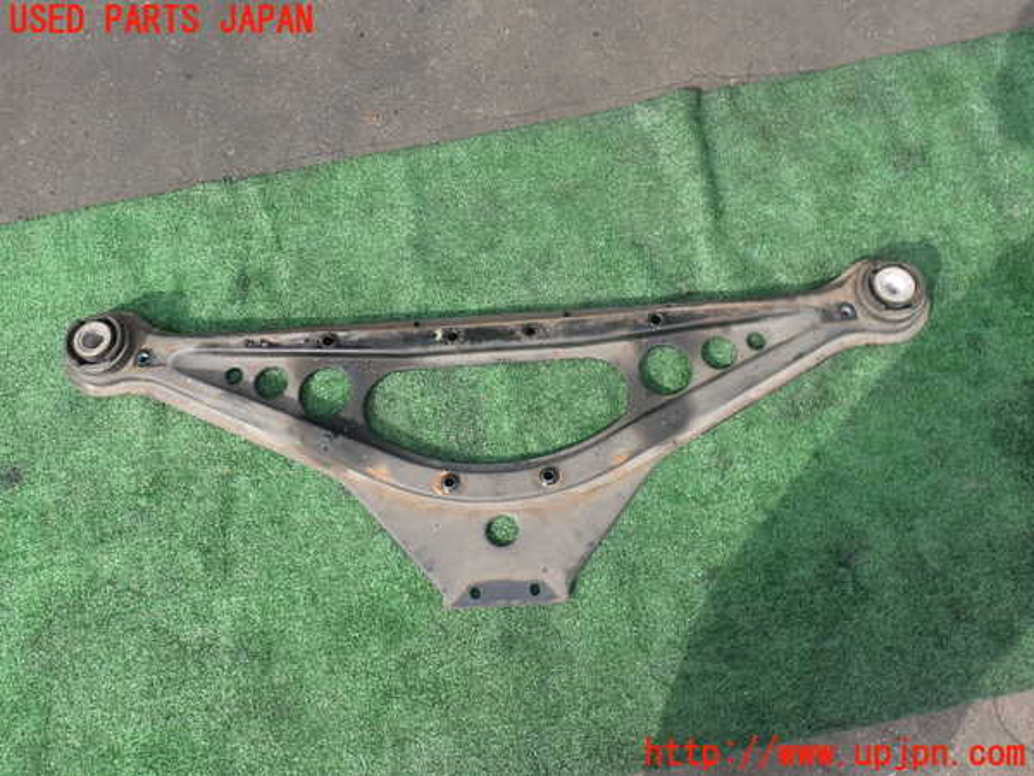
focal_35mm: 30
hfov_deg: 60.0
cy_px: 388
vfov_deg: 46.8
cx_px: 517
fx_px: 896
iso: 100
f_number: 3.2
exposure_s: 1/400
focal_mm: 5.4
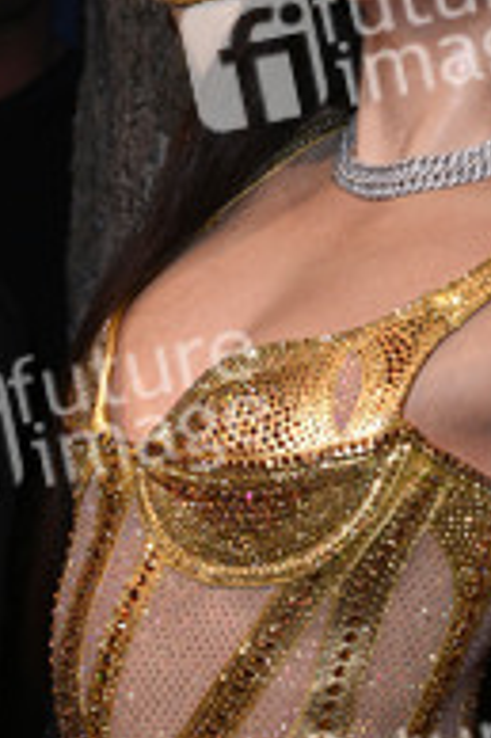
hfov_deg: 10.6
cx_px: 487
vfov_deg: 16.0
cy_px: 232
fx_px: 2623
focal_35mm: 128
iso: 2000
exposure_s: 1/125
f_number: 5.6
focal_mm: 62
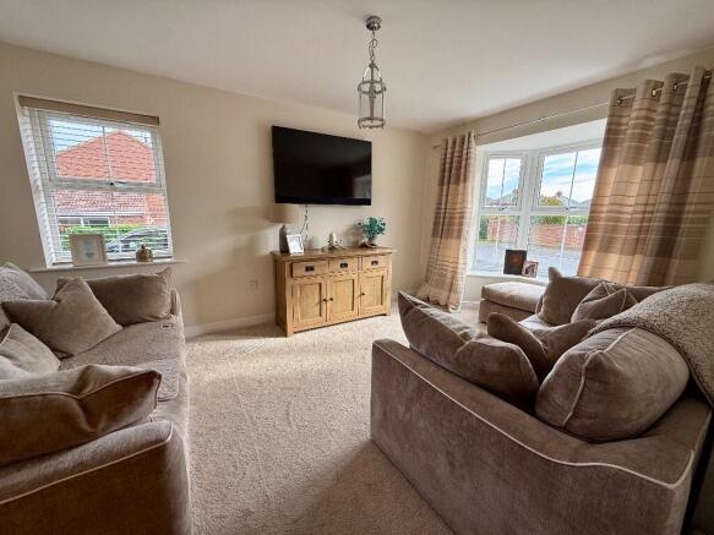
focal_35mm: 14
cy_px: 268
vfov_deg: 85.7
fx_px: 289
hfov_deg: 102.1
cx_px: 357
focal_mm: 2.22
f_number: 2.2
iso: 64
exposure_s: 1/111
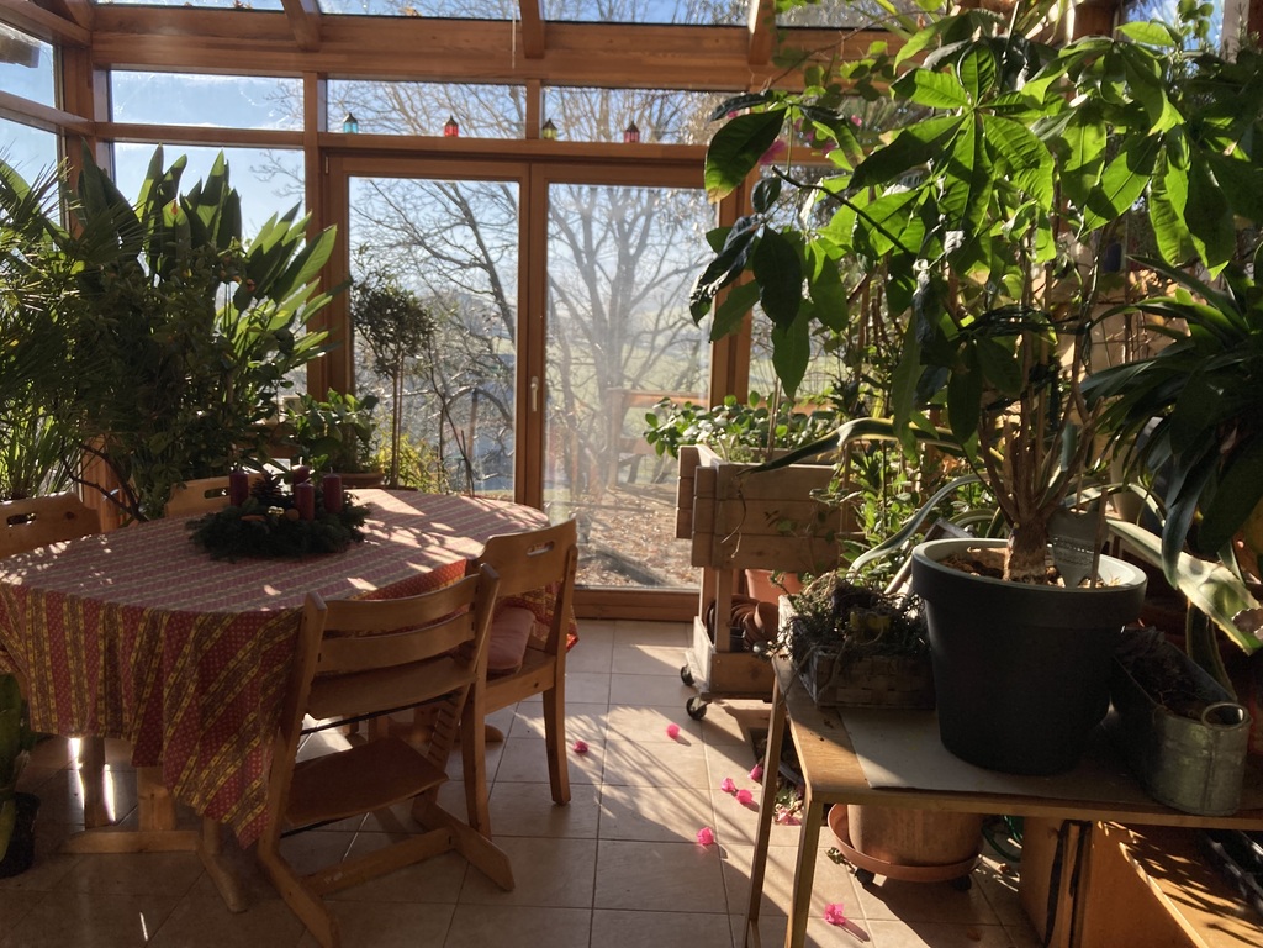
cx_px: 632
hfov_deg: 63.4
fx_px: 1022
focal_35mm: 28
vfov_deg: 49.7
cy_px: 474
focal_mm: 3.99
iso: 20
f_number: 1.8
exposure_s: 1/1263
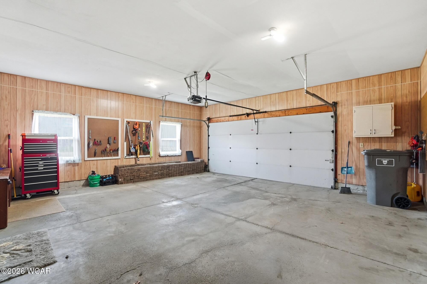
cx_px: 214
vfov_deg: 77.3
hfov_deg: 100.4
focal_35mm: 15
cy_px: 142
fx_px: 178
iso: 100
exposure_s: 1/40
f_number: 4.5
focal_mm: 10
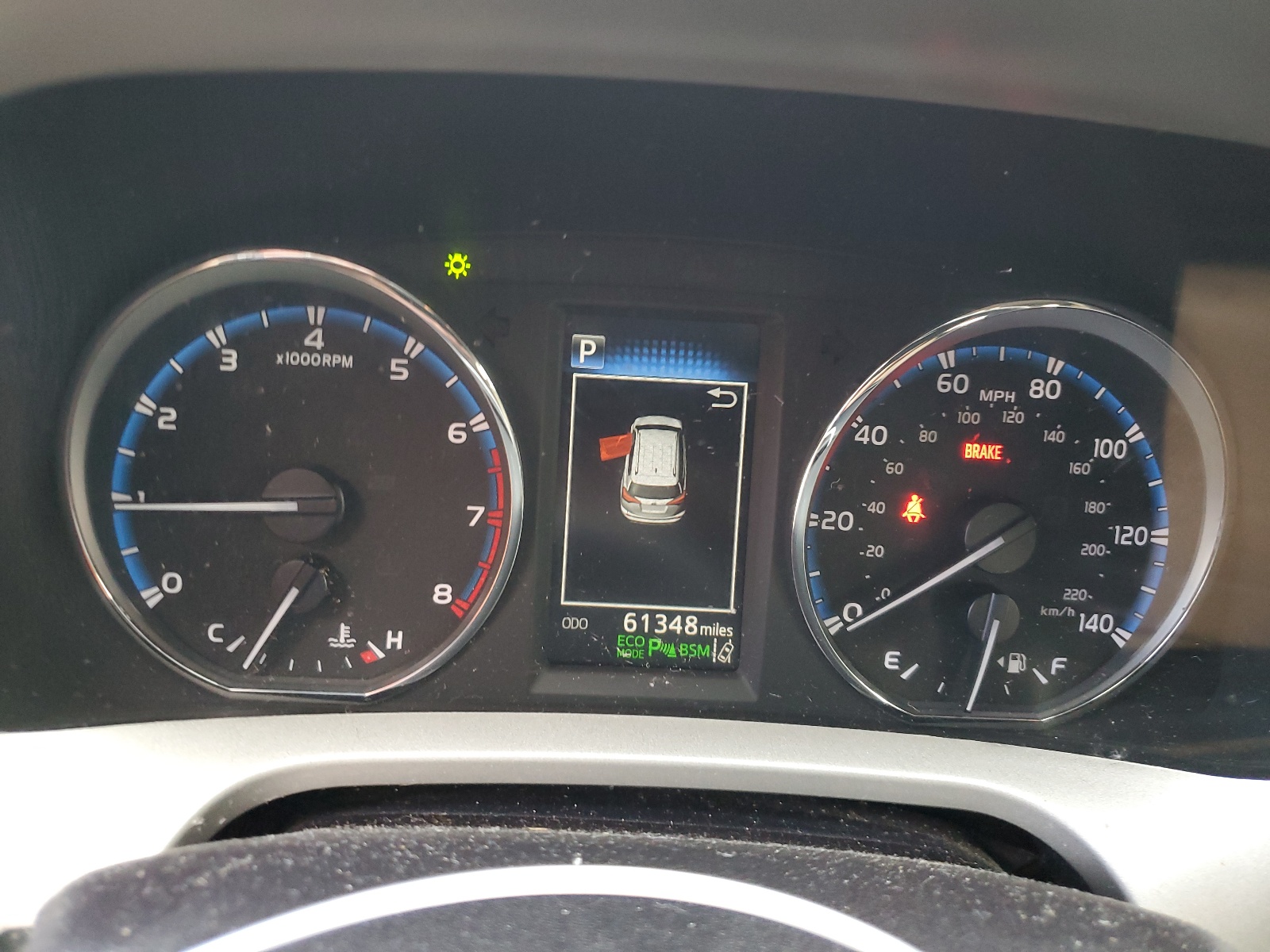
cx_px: 635
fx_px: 954
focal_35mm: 26
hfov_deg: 67.3
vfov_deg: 53.1
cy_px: 476
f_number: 1.5
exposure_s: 1/60.2
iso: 222
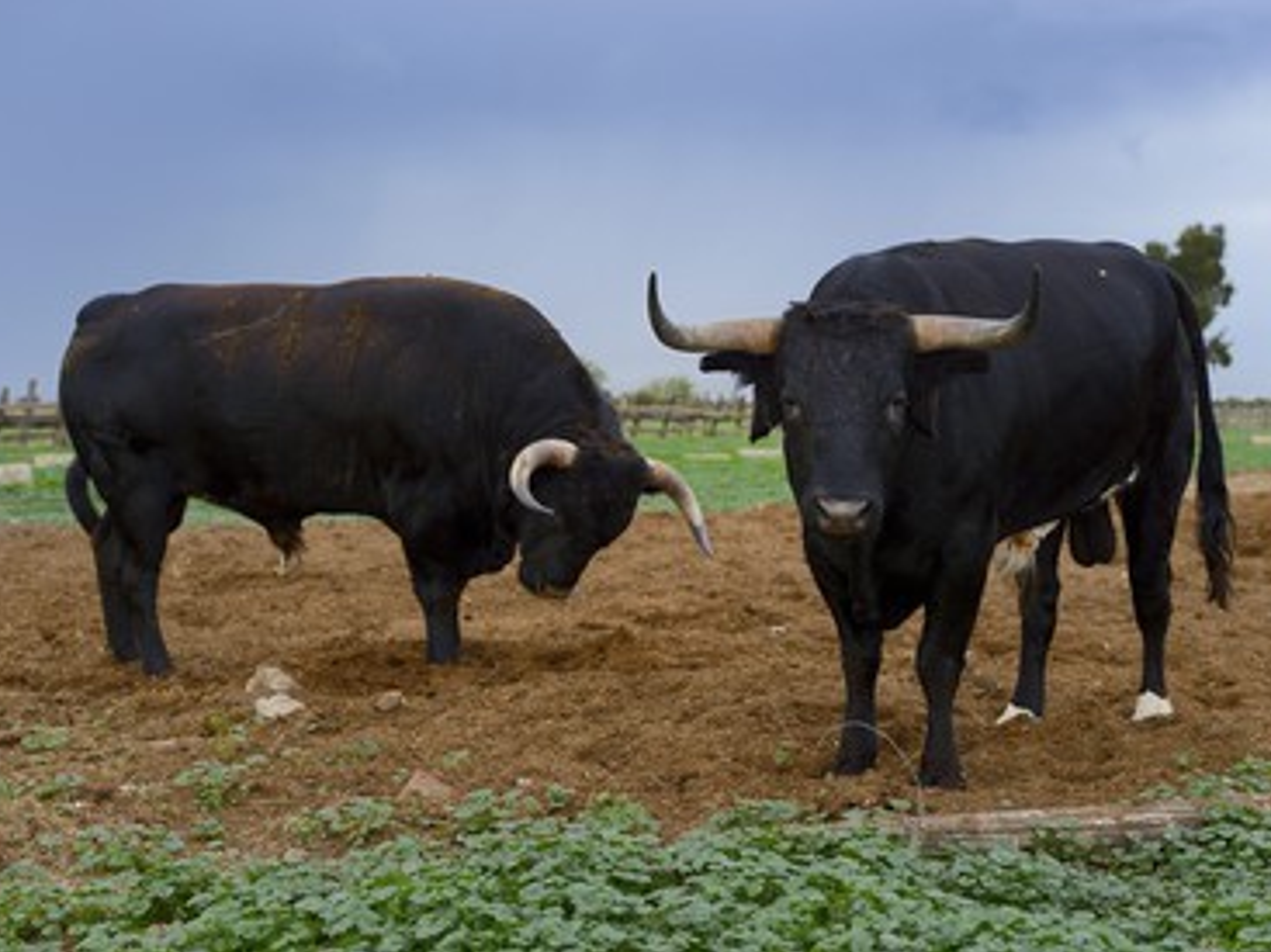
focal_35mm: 77
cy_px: 471
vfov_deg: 19.1
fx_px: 2826
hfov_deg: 25.3
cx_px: 672
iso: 800
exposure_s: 1/500
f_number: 5.6
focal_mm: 70
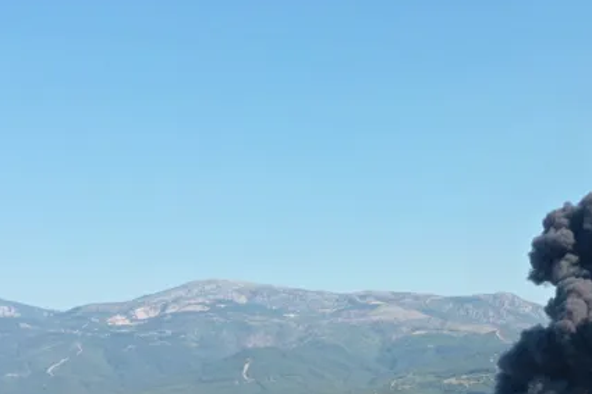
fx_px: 953
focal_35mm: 58
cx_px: 433
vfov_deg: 22.6
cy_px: 380
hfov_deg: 33.9
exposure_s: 1/320
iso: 100
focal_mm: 10.26
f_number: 5
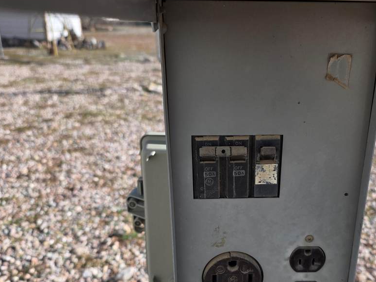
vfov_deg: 37.3
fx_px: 413
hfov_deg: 48.5
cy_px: 187
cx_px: 237
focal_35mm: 38
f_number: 1.7
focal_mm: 6.25
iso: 80
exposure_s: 1/4434
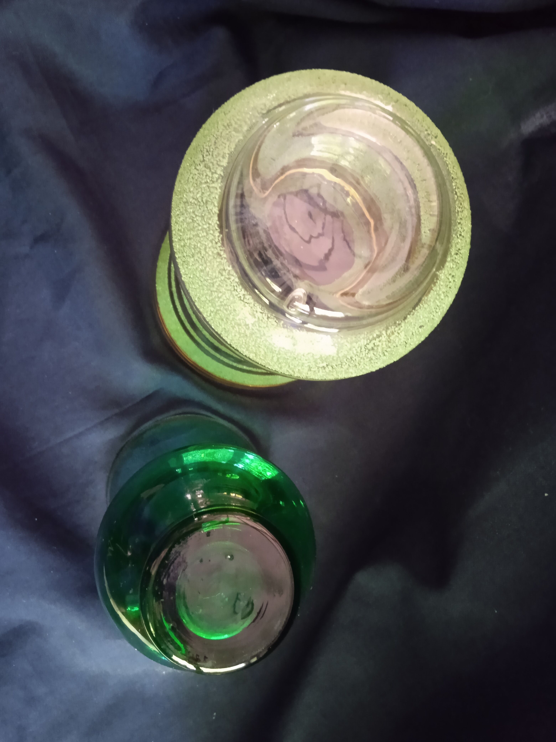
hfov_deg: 49.7
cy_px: 371
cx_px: 278
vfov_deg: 63.4
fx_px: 600
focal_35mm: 28
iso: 2350
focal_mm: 3.43
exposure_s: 1/12.5
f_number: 2.2
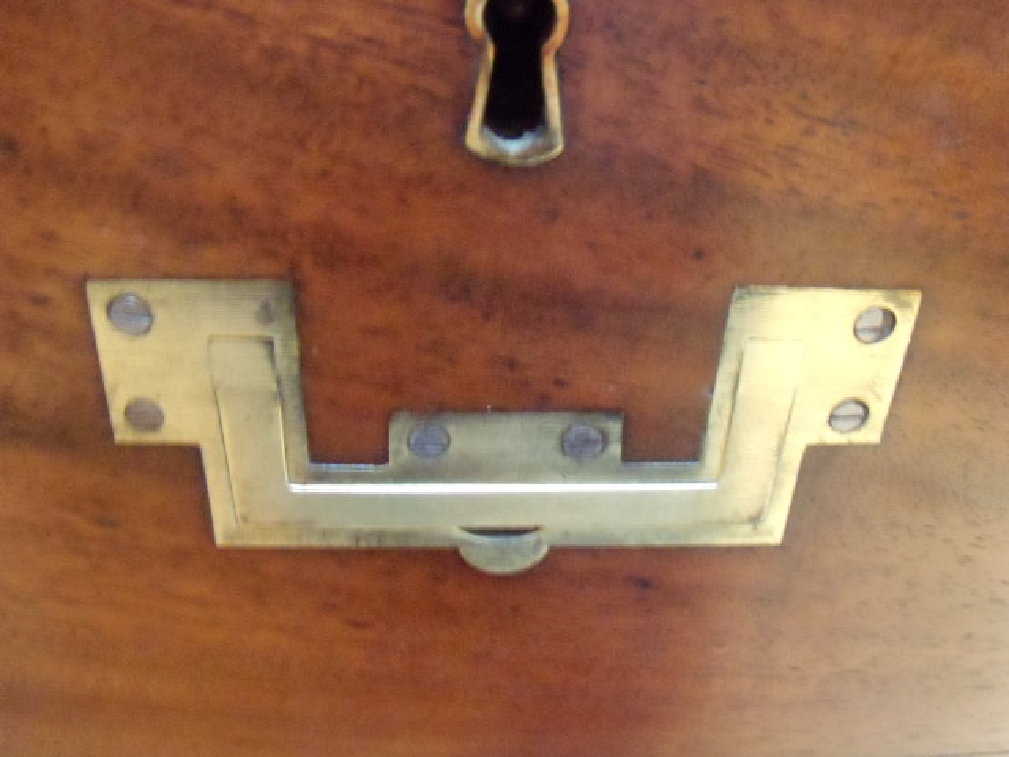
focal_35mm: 36
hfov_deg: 51.4
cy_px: 378
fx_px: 1049
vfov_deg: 39.7
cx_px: 504
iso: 800
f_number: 3.6
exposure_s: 1/3
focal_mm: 6.4
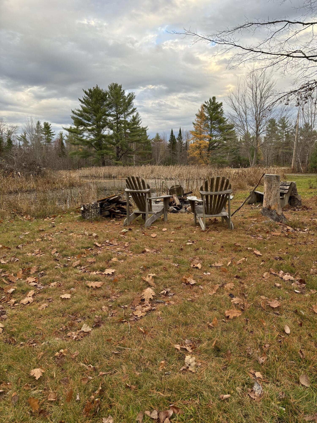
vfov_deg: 67.3
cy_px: 212
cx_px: 158
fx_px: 317
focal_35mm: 26
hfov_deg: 53.1
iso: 50
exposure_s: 1/358
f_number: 1.6
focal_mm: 5.96
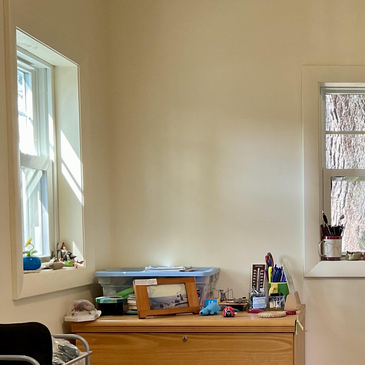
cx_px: 359
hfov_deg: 28.8
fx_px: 668
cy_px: 268
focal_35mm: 56
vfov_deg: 30.1
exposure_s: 1/60
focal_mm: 3
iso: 40
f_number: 1.8
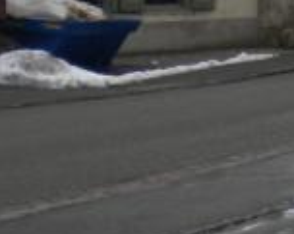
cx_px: 381
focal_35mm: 162
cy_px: -68
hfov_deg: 11.6
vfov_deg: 9.4
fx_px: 1407
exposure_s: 1/167
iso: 80
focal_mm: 6.3
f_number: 3.1
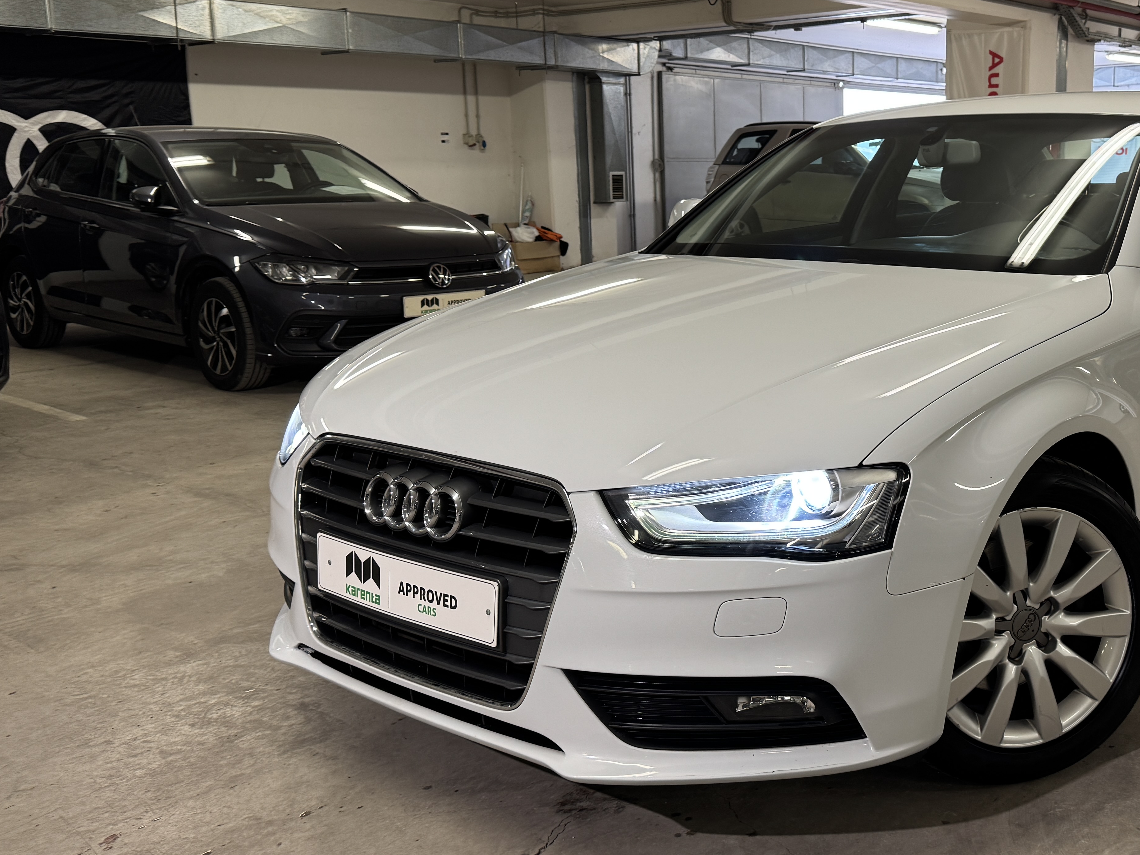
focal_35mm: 37
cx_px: 797
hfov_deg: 48.9
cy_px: 374
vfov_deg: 38.6
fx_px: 1219
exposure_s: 1/50
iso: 125
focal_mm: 6.76
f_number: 1.78
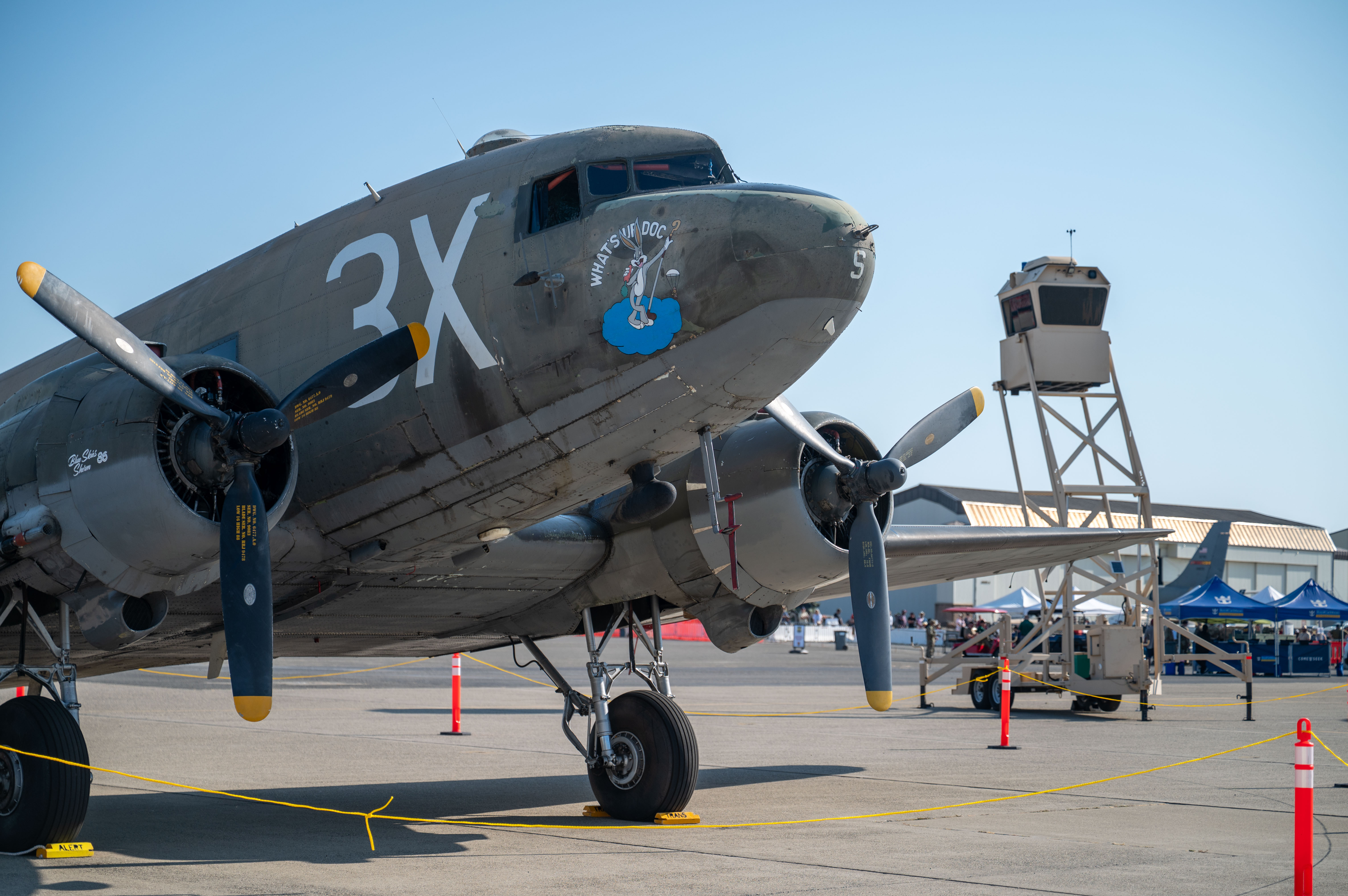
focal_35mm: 70
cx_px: 674
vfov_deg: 19.4
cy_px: 448
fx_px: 2619
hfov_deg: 28.9
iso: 100
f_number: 2.8
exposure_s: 1/1600
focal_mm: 70
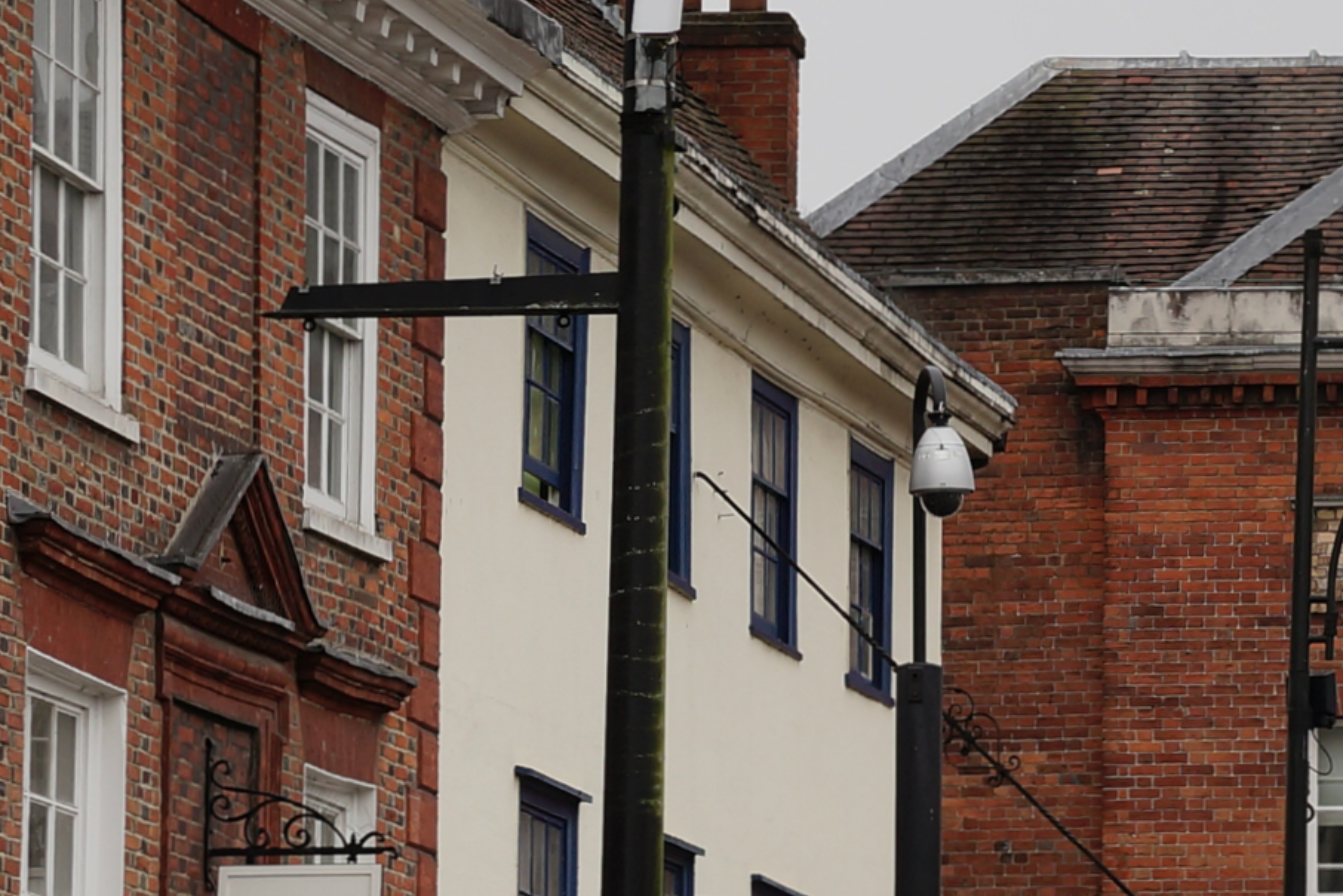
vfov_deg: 6.2
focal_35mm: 220
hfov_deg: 9.3
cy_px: 840
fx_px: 8207
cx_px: 1138
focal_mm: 50
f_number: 5.6
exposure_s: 1/250
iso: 100
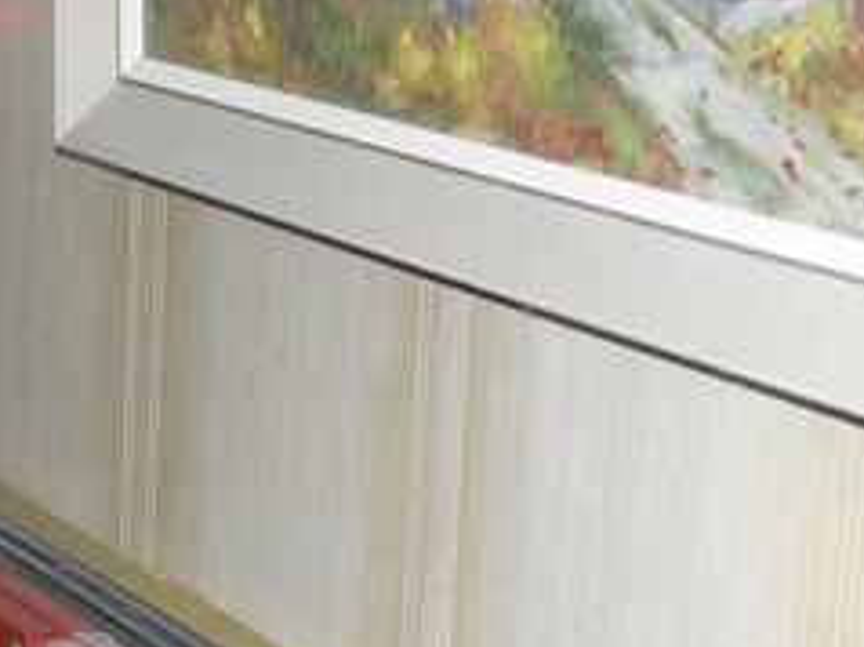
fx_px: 3890
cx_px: -189
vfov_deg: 9.5
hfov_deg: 12.4
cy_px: 598
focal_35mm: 156
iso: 100
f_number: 3.2
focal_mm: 11.2
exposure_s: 1/30
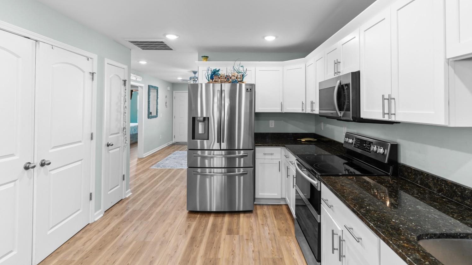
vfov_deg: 63.2
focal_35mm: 17
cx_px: 243
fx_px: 213
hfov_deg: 95.9
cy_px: 103
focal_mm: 10
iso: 100
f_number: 4.5
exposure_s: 1/2
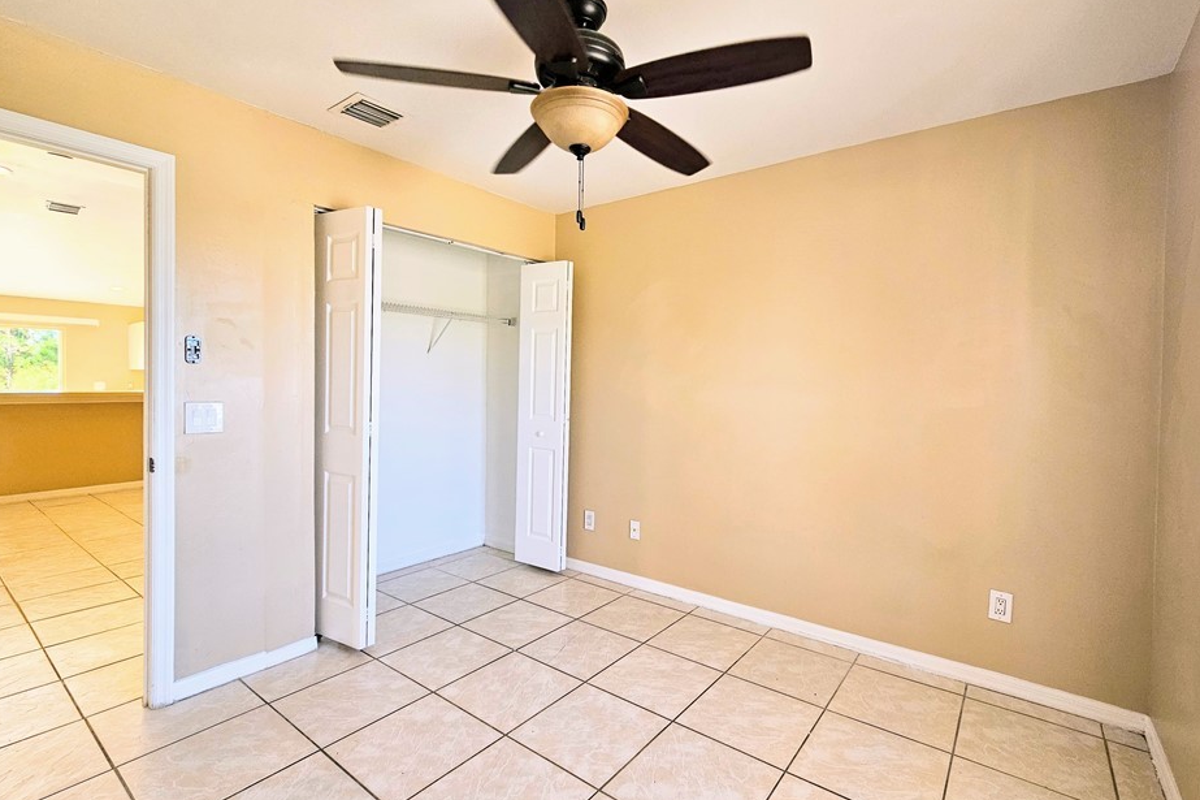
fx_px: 500
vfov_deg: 77.2
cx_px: 631
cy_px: 380
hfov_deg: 100.3
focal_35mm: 15
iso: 80
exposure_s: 1/77.4
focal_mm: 2.2
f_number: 2.2
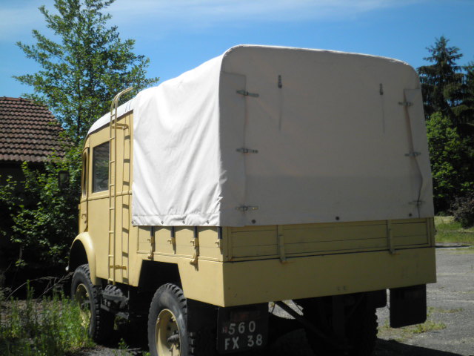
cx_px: 237
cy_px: 178
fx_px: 644
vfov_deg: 30.9
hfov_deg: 40.4
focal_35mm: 47
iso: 64
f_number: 9.6
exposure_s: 1/125
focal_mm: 8.3
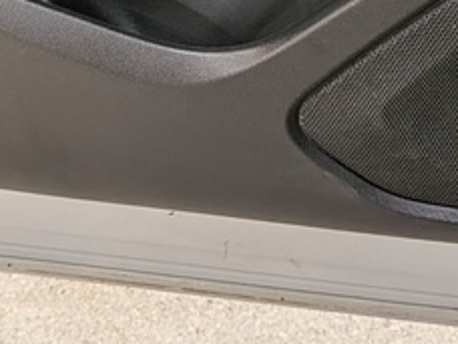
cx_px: 169
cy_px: -382
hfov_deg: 18.2
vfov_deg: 12.0
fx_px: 1429
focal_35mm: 108
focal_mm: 4.53
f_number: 1.7
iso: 129
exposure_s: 1/120
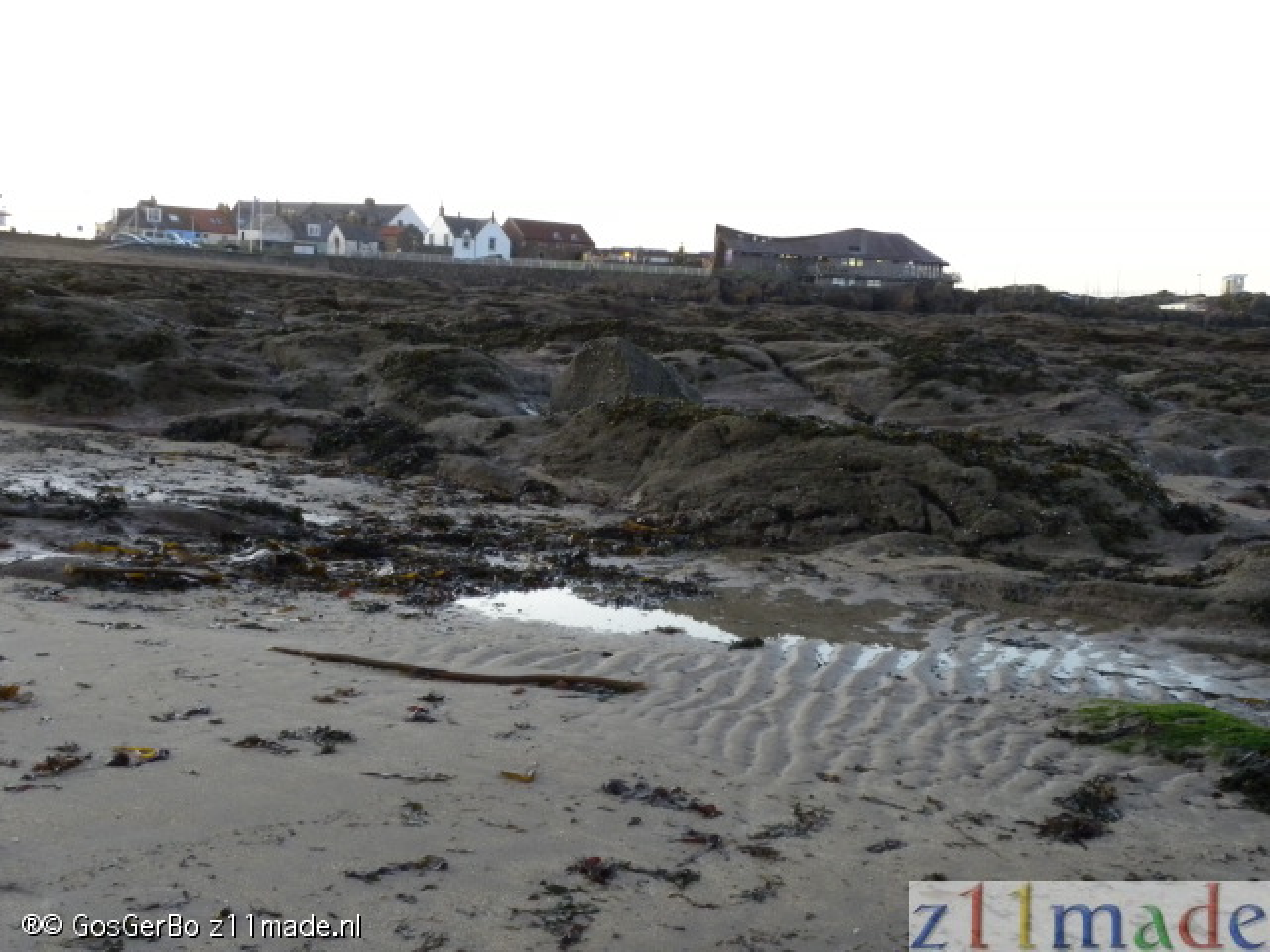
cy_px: 476
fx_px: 1688
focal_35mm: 46
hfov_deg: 41.2
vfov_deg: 31.5
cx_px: 635
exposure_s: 1/49.8
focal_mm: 8.2
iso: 400
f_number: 3.2
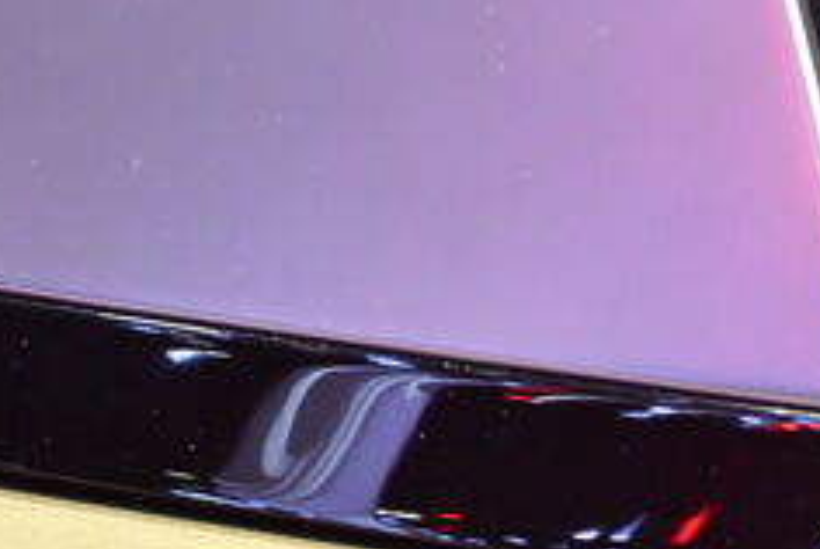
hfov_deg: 7.5
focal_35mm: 274
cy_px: -257
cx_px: 31
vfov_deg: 5.0
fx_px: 6249
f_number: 6
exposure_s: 1/40
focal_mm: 45
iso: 800
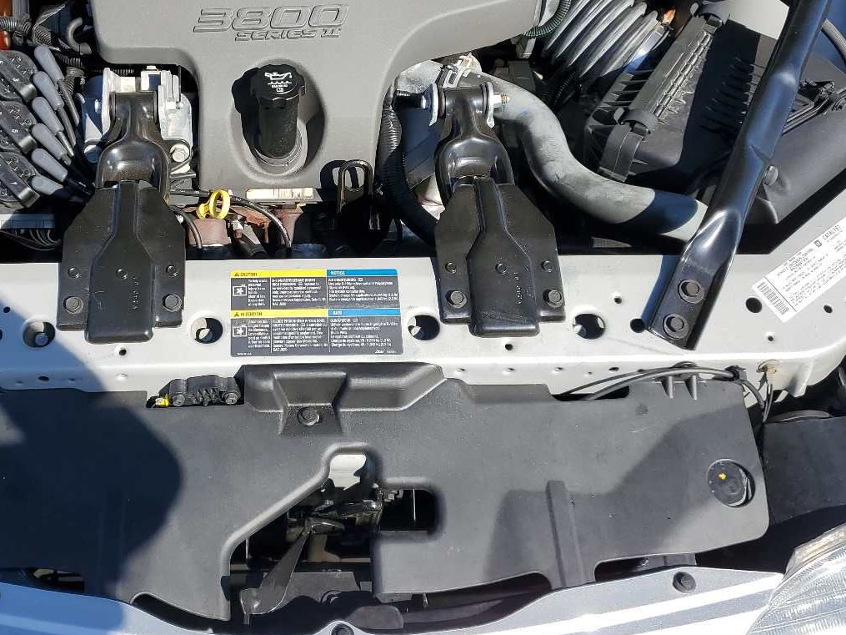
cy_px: 192
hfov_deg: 45.0
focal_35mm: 41
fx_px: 1002
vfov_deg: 34.7
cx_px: 268
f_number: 1.5
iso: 50
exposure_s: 1/2500
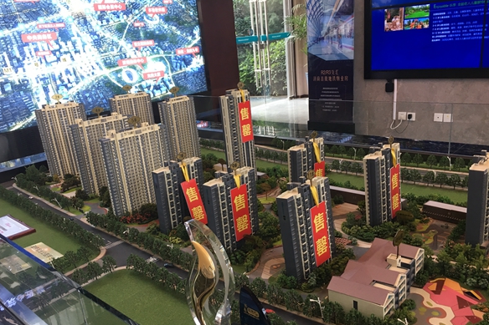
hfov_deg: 60.3
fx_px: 421
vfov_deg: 42.2
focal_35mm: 31
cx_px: 239
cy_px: 187
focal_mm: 4.15
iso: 40
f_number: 2.2
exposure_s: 1/33
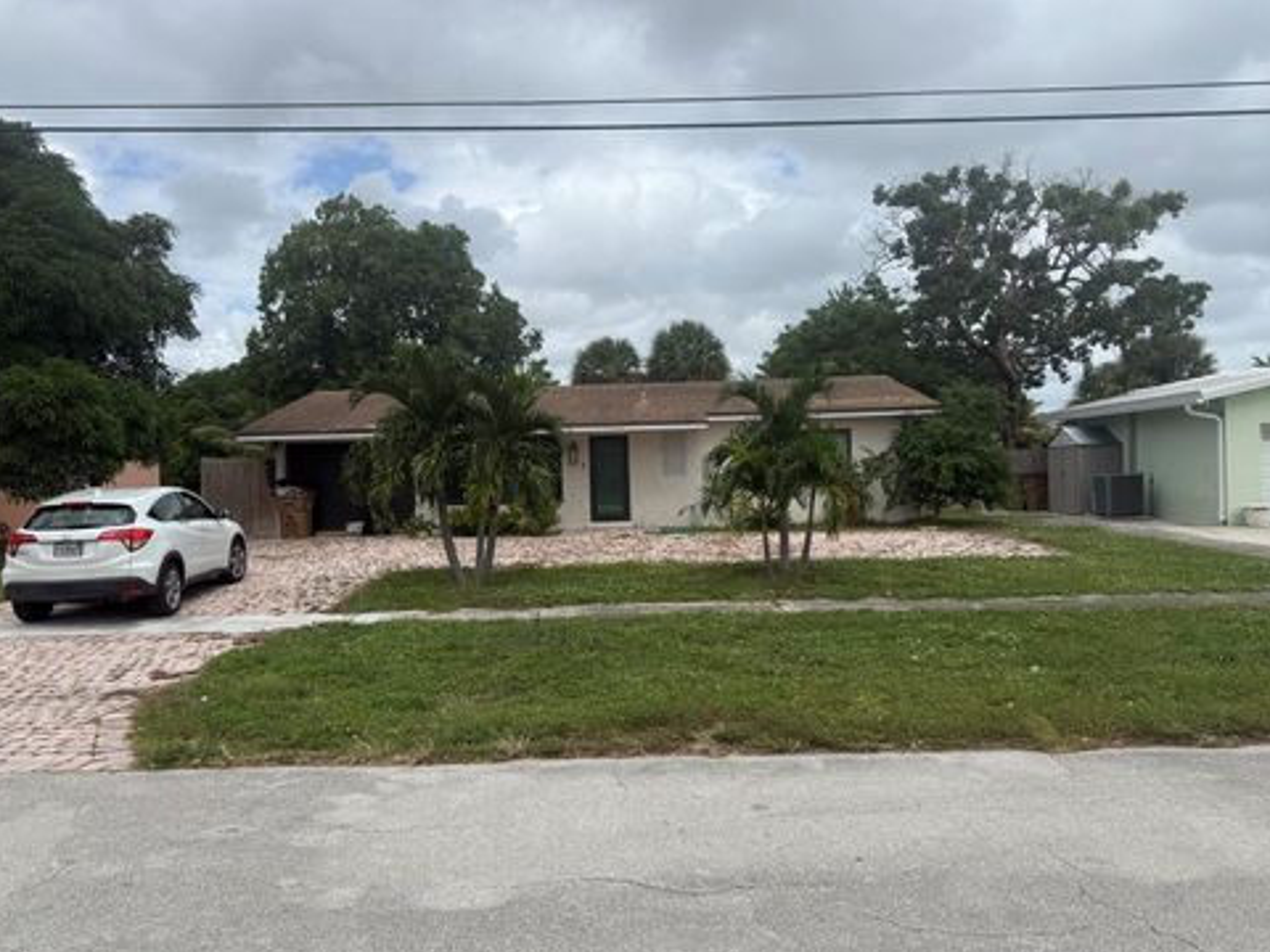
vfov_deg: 54.9
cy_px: 472
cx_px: 630
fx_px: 917
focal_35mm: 25
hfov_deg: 69.4
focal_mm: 6.76
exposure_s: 1/5714
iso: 80
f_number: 1.78
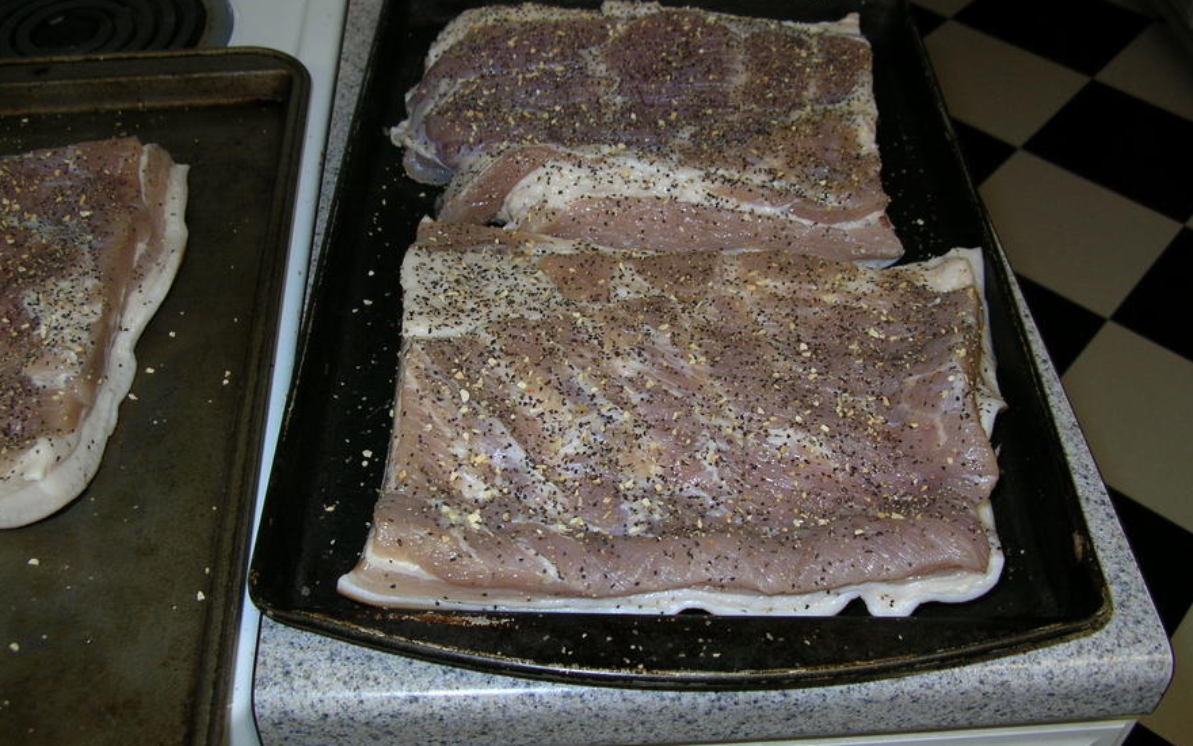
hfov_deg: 50.4
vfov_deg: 32.8
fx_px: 1268
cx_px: 605
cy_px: 386
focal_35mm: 39
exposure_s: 1/60.1
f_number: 2.7
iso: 50
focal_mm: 6
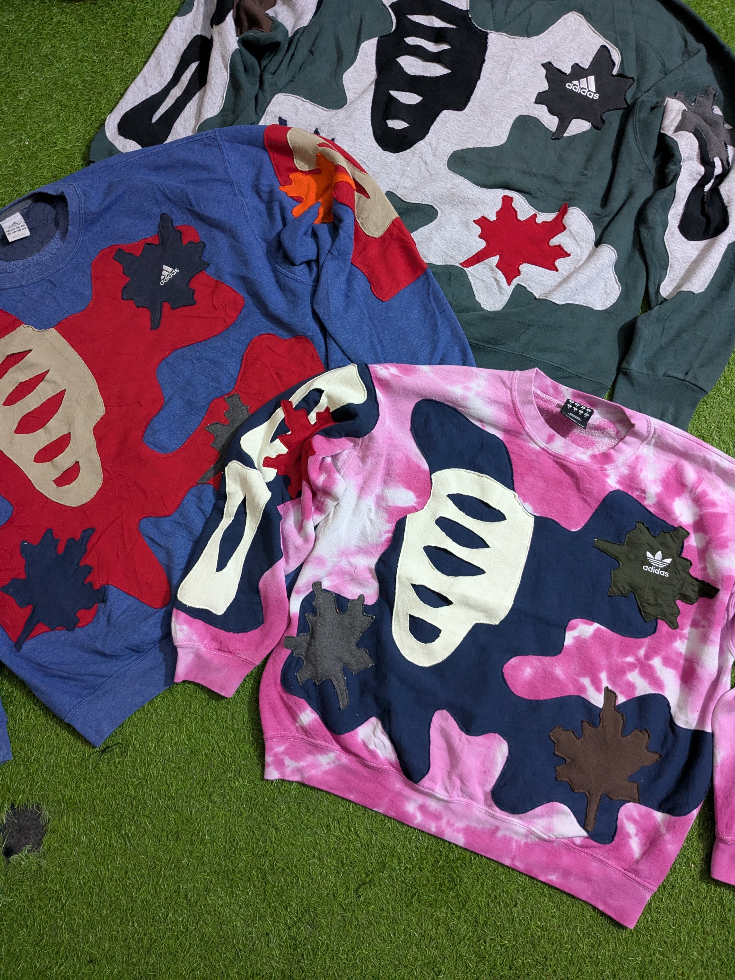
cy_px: 490
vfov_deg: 65.3
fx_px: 764
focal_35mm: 27
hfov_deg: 51.4
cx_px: 368
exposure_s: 1/24
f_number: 1.73
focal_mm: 4.38
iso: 372
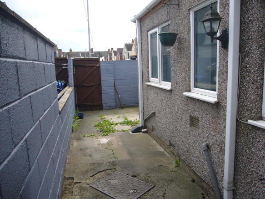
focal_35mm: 28
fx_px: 214
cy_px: 100
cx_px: 132
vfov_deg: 49.7
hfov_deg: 63.5
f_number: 5.6
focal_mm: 4.6
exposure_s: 1/125
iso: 80
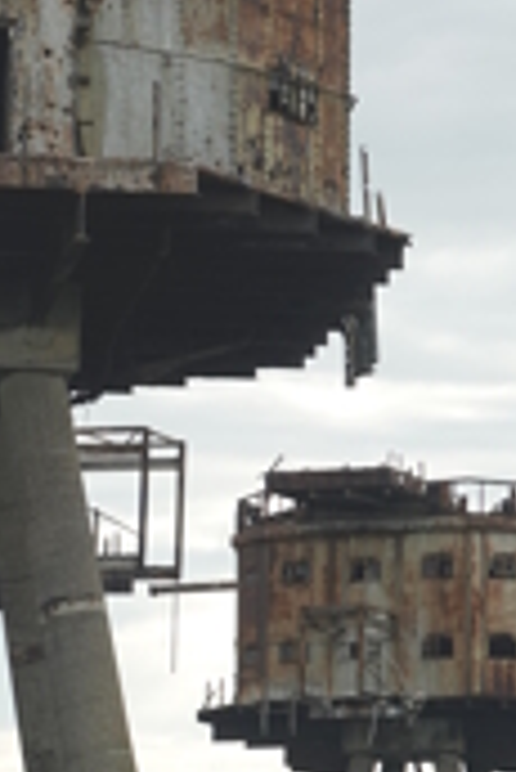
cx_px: 121
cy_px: 545
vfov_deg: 12.1
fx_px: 3647
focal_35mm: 170
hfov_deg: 8.1
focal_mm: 23.09
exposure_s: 1/640
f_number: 4
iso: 100
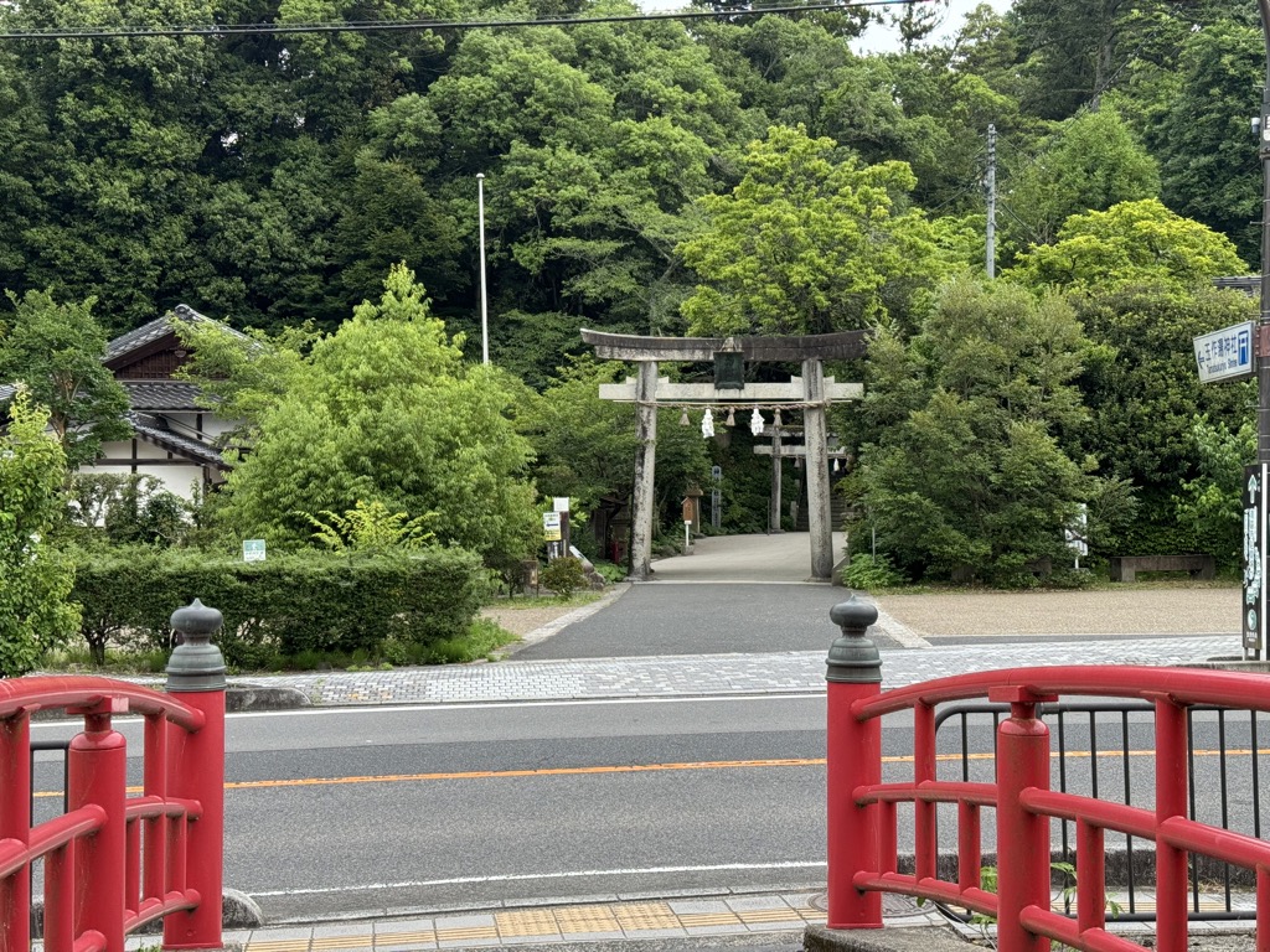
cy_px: 476
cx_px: 635
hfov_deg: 39.7
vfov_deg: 30.3
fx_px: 1761
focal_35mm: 48
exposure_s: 1/147
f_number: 1.78
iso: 80
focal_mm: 6.76
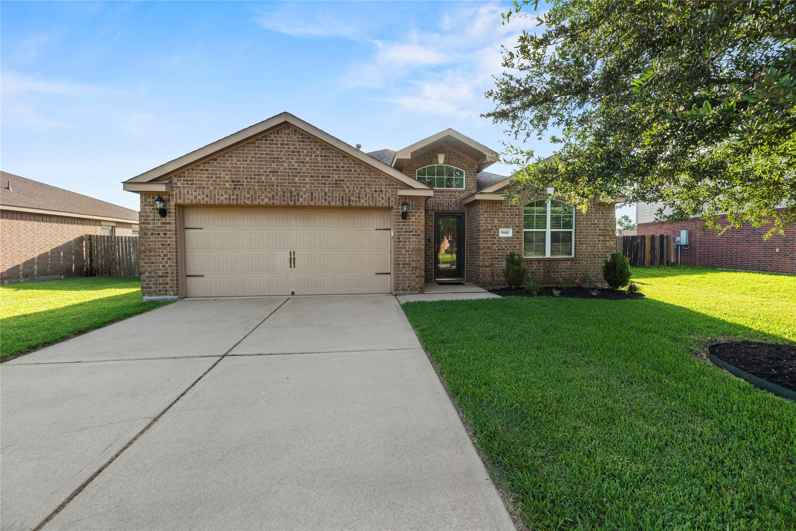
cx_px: 398
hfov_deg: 104.2
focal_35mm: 14
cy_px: 266
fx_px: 310
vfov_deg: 81.2
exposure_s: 1/80
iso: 100
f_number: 8
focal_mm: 14
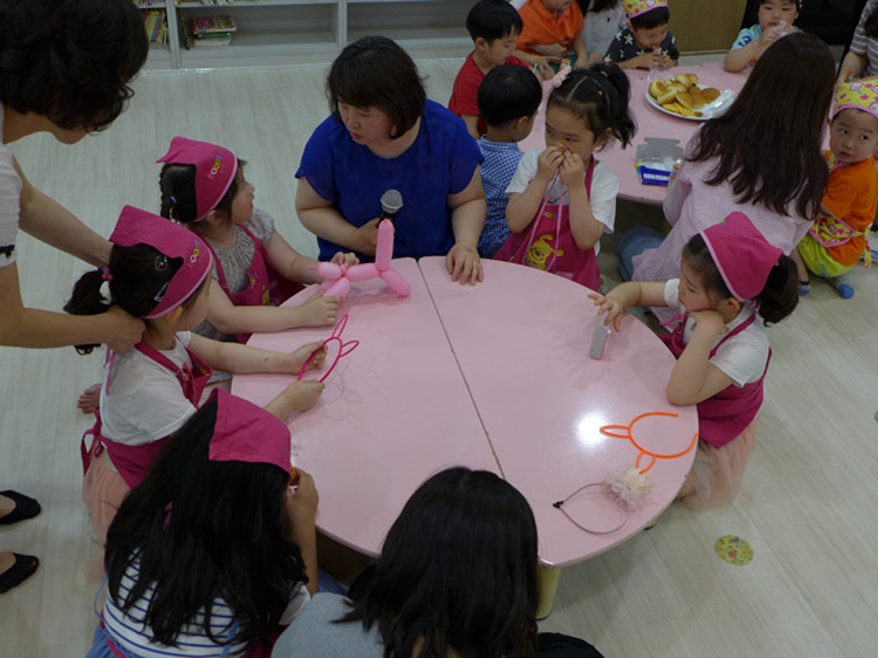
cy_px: 329
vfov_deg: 38.7
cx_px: 439
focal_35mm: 37
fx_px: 938
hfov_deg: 50.1
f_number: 1.7
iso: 80
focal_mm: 7.3
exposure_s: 1/100
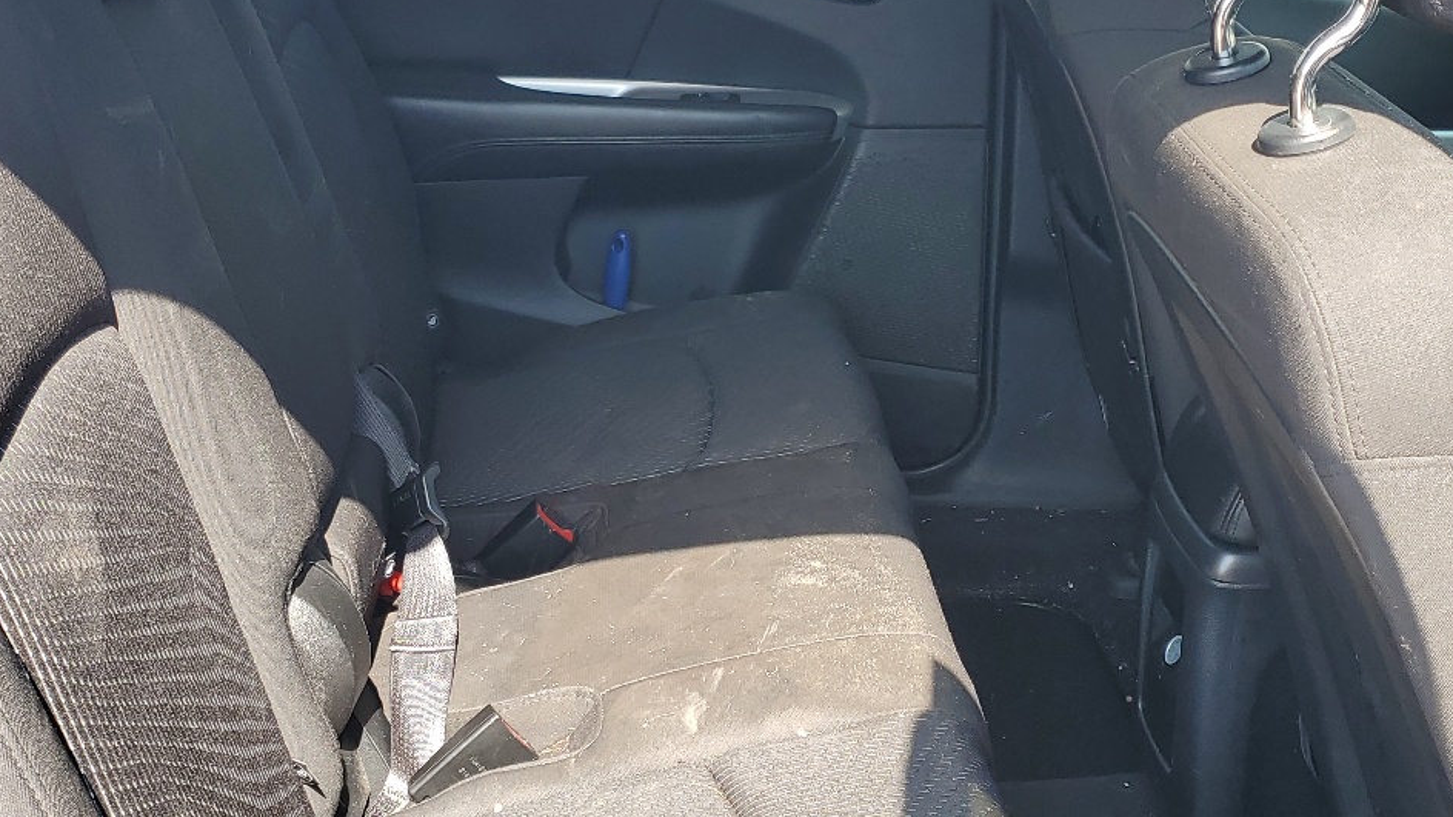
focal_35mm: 48
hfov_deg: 42.7
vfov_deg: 24.9
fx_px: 1849
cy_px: 386
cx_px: 857
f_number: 1.5
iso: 50
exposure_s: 1/323
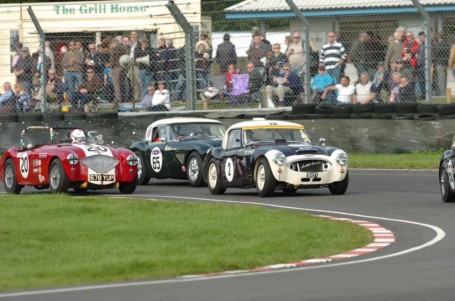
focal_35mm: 450
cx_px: 228
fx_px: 5676
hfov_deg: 4.6
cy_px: 150
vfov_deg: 3.0
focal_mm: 300
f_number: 5
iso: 200
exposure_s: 1/800
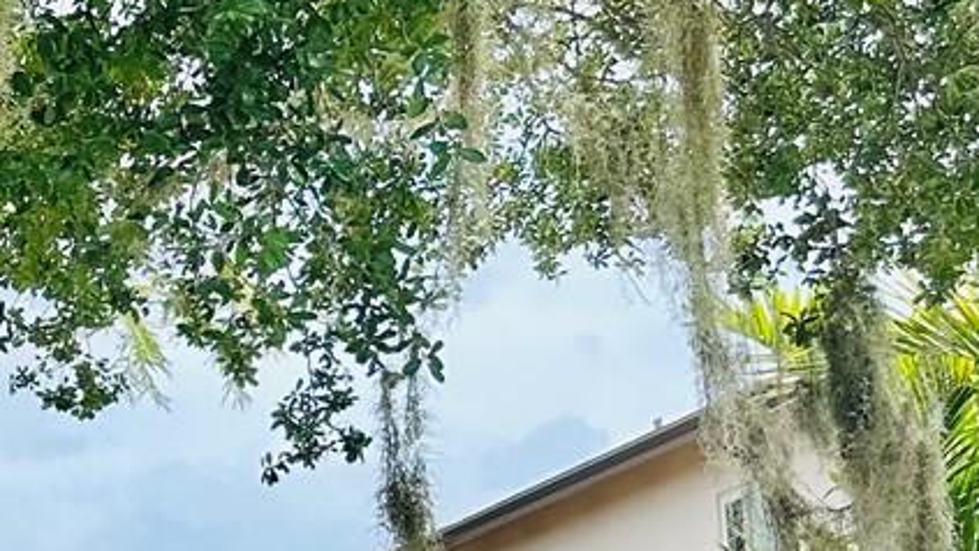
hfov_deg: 17.9
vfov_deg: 12.0
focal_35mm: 99
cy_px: 614
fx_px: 2570
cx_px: -704
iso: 80
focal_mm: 6.86
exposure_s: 1/1664
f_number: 1.78
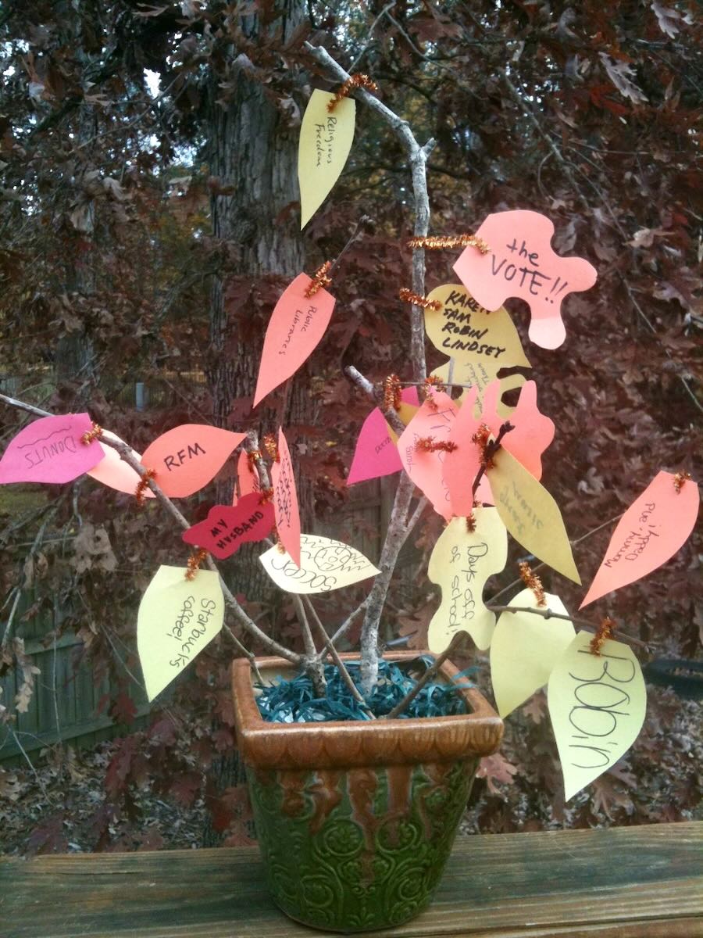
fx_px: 948
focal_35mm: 35
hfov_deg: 40.7
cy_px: 469
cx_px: 352
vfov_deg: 52.6
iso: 64
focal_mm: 3.85
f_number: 2.8
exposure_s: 1/155
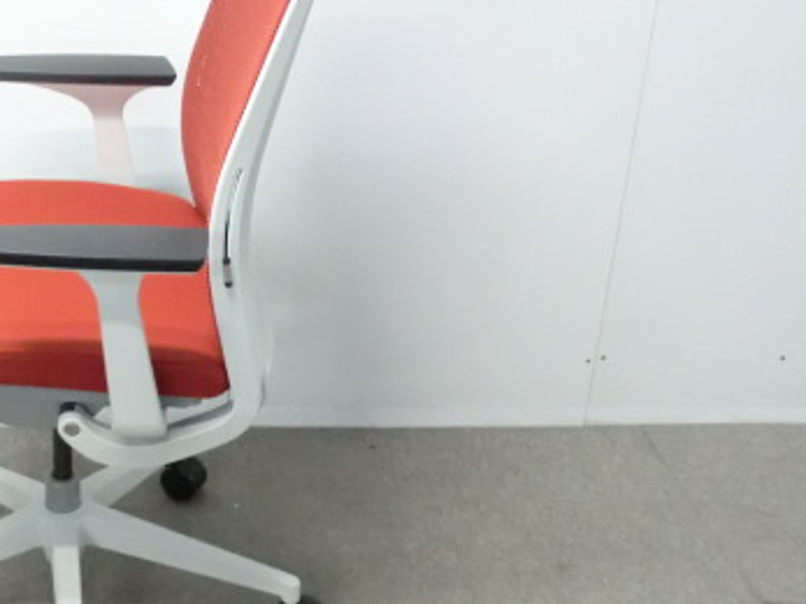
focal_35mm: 59
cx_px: 79
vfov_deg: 24.8
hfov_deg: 31.2
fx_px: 1373
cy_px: 244
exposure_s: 1/40
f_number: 3.5
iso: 800
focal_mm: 5.8
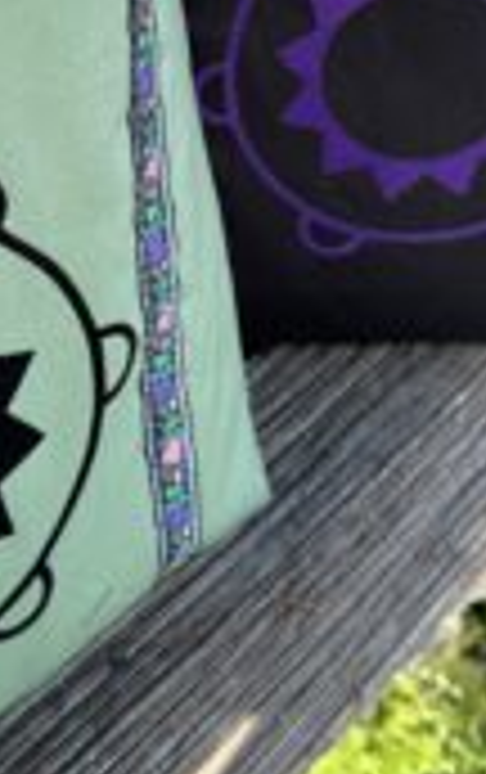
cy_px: 104
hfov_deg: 22.0
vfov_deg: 33.0
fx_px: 1246
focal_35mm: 59
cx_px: 158
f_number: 1.78
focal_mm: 6.76
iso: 80
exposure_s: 1/321
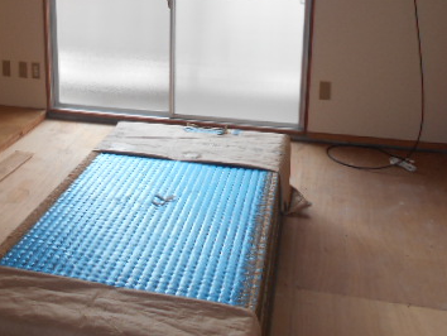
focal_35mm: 47
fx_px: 607
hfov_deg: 39.4
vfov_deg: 30.0
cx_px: 116
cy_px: 53
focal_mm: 4.6
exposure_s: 1/40
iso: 80
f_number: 3.2
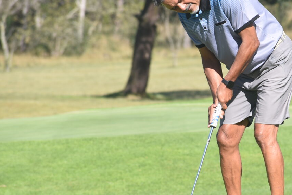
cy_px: 99
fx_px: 4057
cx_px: 243
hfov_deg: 4.1
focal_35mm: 500
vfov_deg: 2.8
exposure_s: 1/200
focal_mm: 185
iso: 100
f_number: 7.1
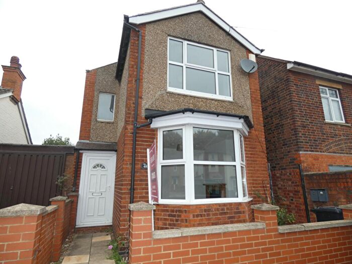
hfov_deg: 81.7
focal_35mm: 20
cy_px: 132
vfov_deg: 66.0
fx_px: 203
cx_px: 176
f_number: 2.8
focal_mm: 3.6
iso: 80
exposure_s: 1/400
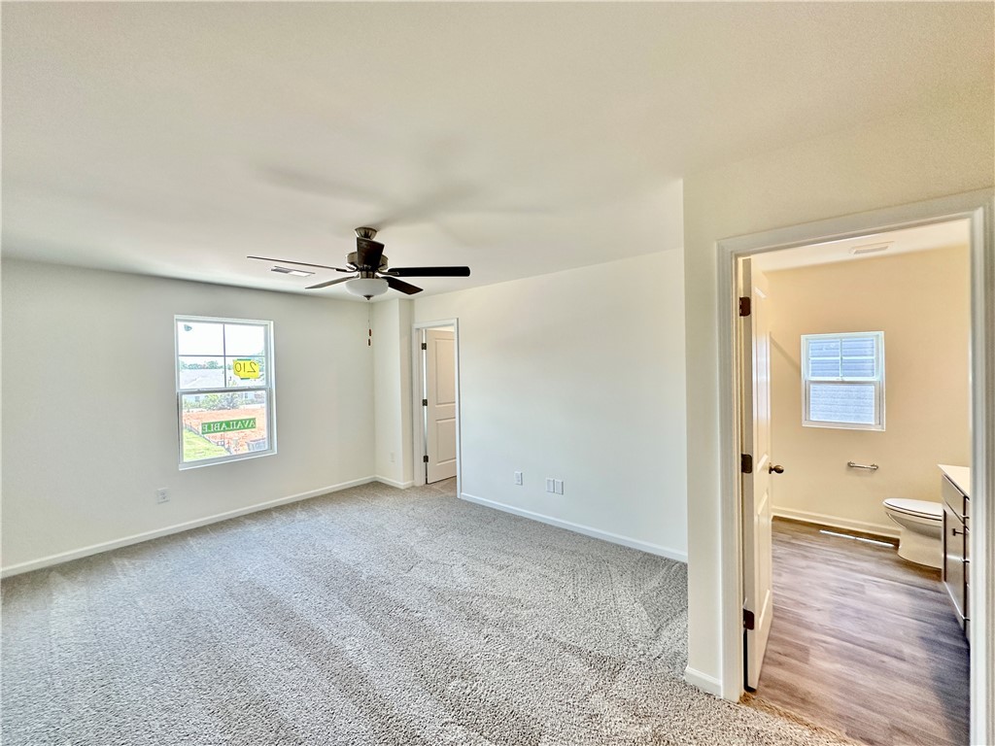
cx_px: 498
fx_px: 402
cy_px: 373
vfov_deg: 85.7
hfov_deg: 102.1
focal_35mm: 14
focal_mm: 2.22
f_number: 2.2
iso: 125
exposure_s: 1/120
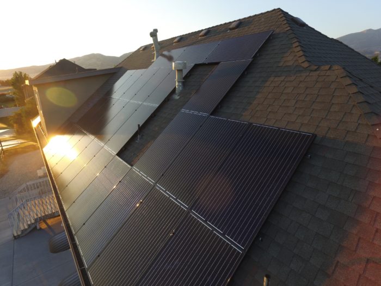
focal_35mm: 20
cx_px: 190
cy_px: 143
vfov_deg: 66.0
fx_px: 220
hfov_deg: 81.7
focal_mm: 3.61
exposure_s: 1/198
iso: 100
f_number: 2.8
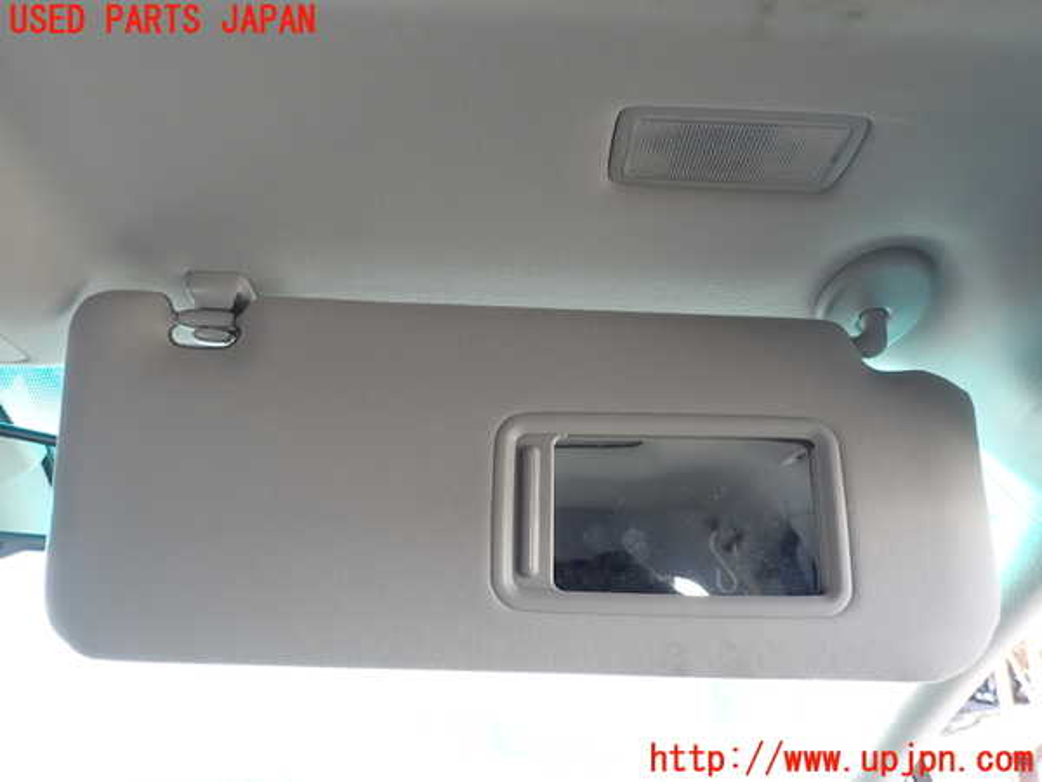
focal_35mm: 25
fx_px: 753
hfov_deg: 69.4
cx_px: 521
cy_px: 391
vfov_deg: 54.9
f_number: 2.8
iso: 100
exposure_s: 1/80
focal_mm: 4.5
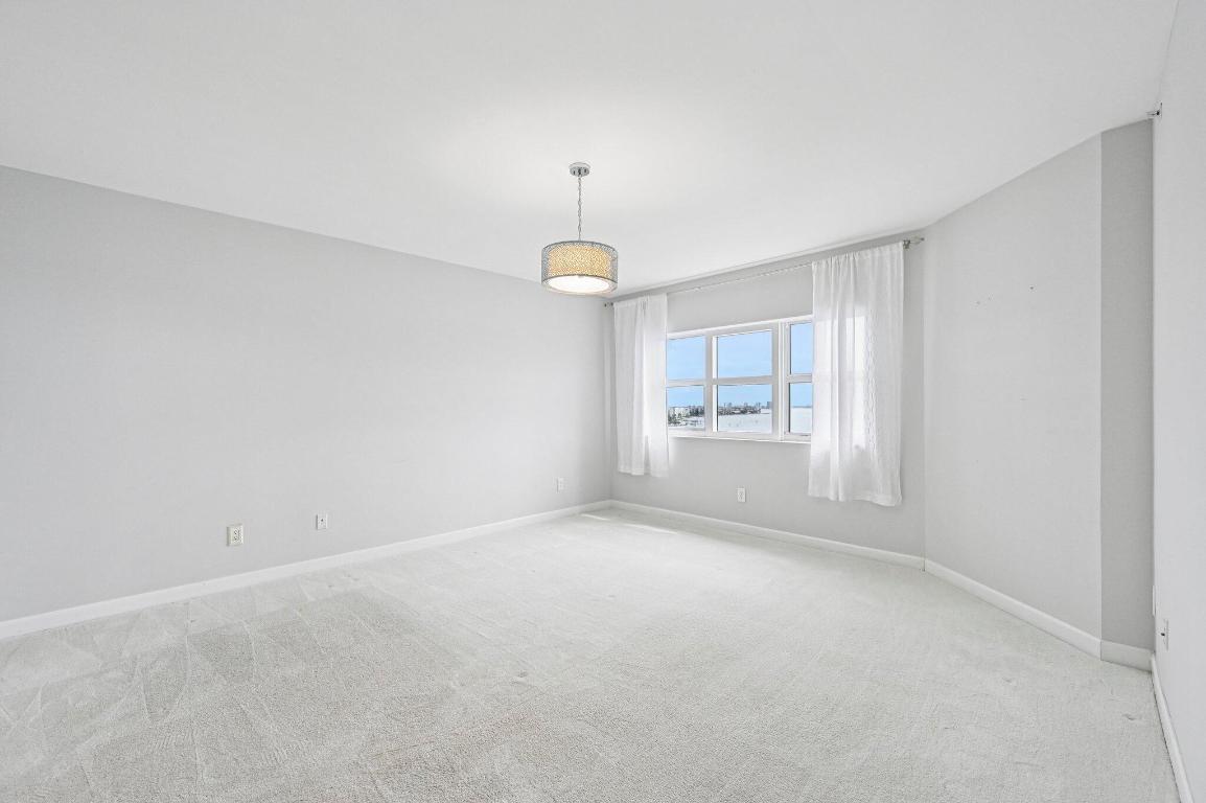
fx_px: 469
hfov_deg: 104.3
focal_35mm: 14
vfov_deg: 81.1
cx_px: 603
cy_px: 402
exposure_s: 1/400
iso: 1250
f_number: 8
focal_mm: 14
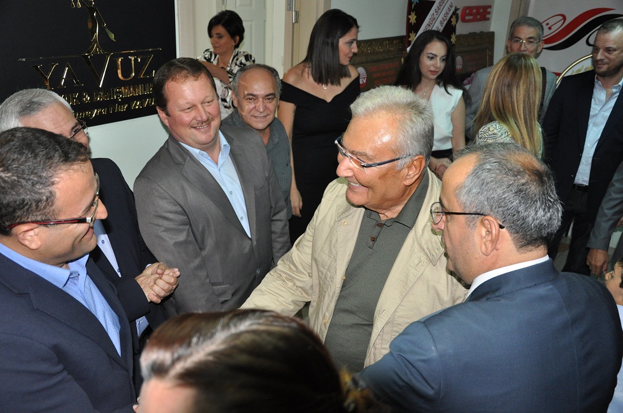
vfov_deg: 39.9
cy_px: 206
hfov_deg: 57.3
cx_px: 312
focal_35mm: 33
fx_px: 570
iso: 1000
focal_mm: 22
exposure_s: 1/60
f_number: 4.5
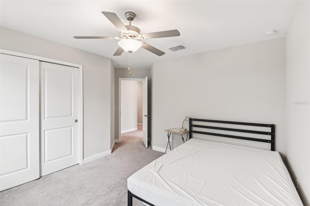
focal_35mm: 16
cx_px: 155
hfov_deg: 96.7
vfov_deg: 73.7
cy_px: 103
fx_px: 138
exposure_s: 1/20
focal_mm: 16
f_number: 8
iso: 400
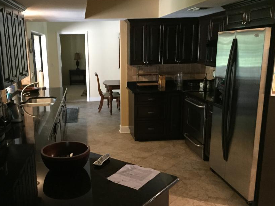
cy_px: 112
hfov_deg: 51.0
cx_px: 108
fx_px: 286
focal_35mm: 36
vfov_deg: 39.6
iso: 320
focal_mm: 4.15
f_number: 2.2
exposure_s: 1/15
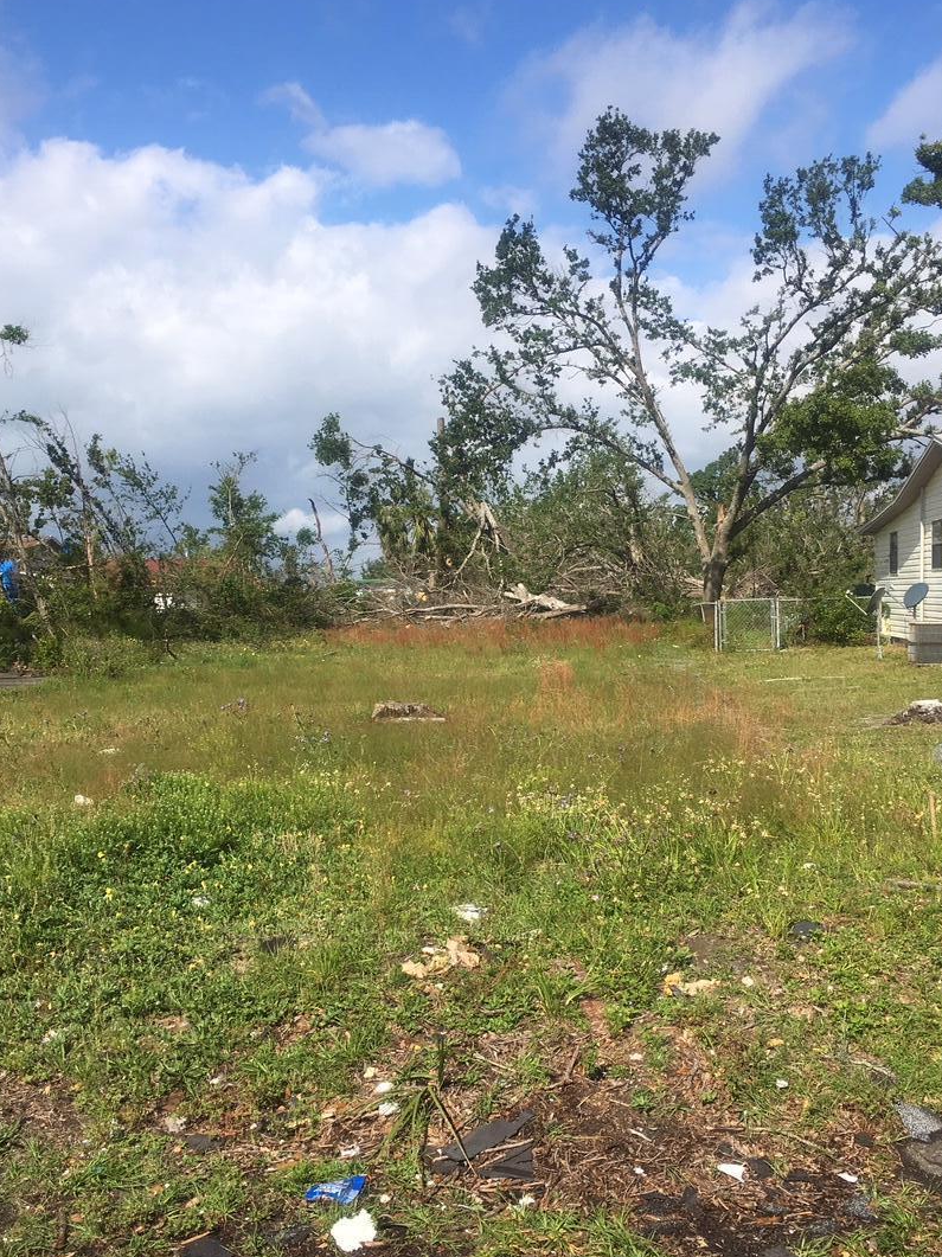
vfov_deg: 52.6
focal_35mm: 35
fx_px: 1271
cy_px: 686
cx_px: 467
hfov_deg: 40.7
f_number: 2.2
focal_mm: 4.15
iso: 25
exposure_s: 1/1972
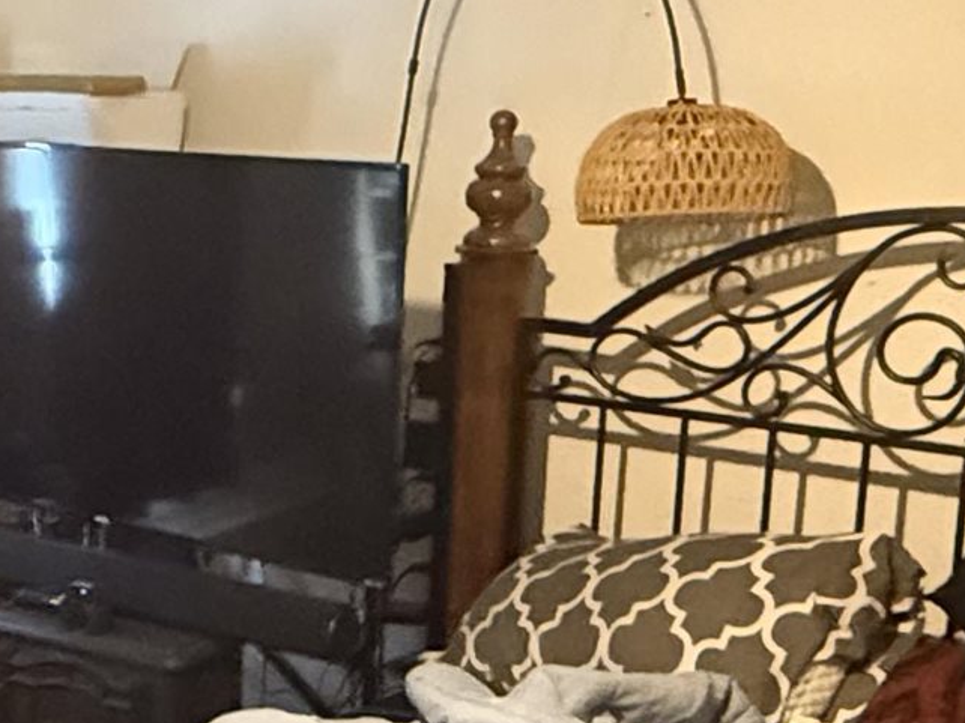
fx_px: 1867
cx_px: -29
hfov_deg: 27.1
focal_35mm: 67
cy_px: 397
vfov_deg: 21.9
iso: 1250
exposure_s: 1/40
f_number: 2.2
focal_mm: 2.22
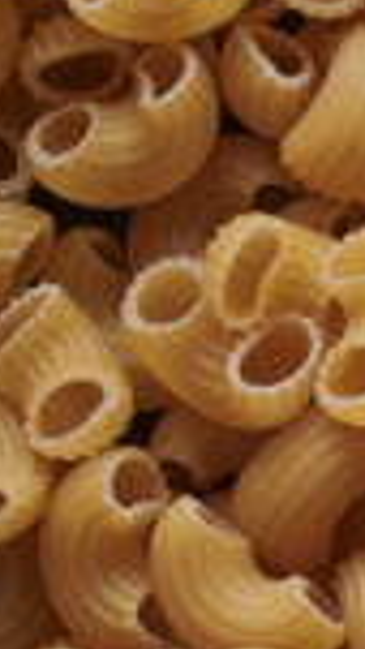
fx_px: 4781
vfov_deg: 7.7
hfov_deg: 4.0
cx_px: 1546
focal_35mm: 278
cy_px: 709
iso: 160
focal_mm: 50
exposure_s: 1/100
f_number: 8
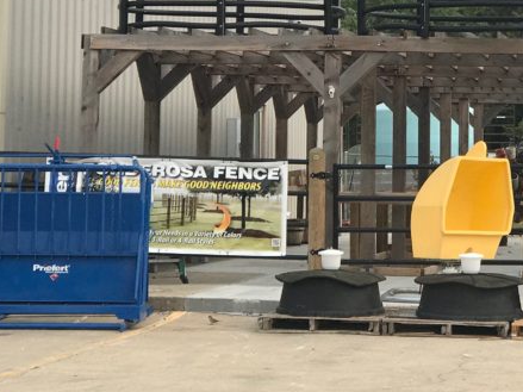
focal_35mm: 133
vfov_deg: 11.0
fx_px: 2009
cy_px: -8
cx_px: 449
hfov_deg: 14.7
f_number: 2.8
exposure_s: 1/120
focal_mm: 6.6
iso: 20
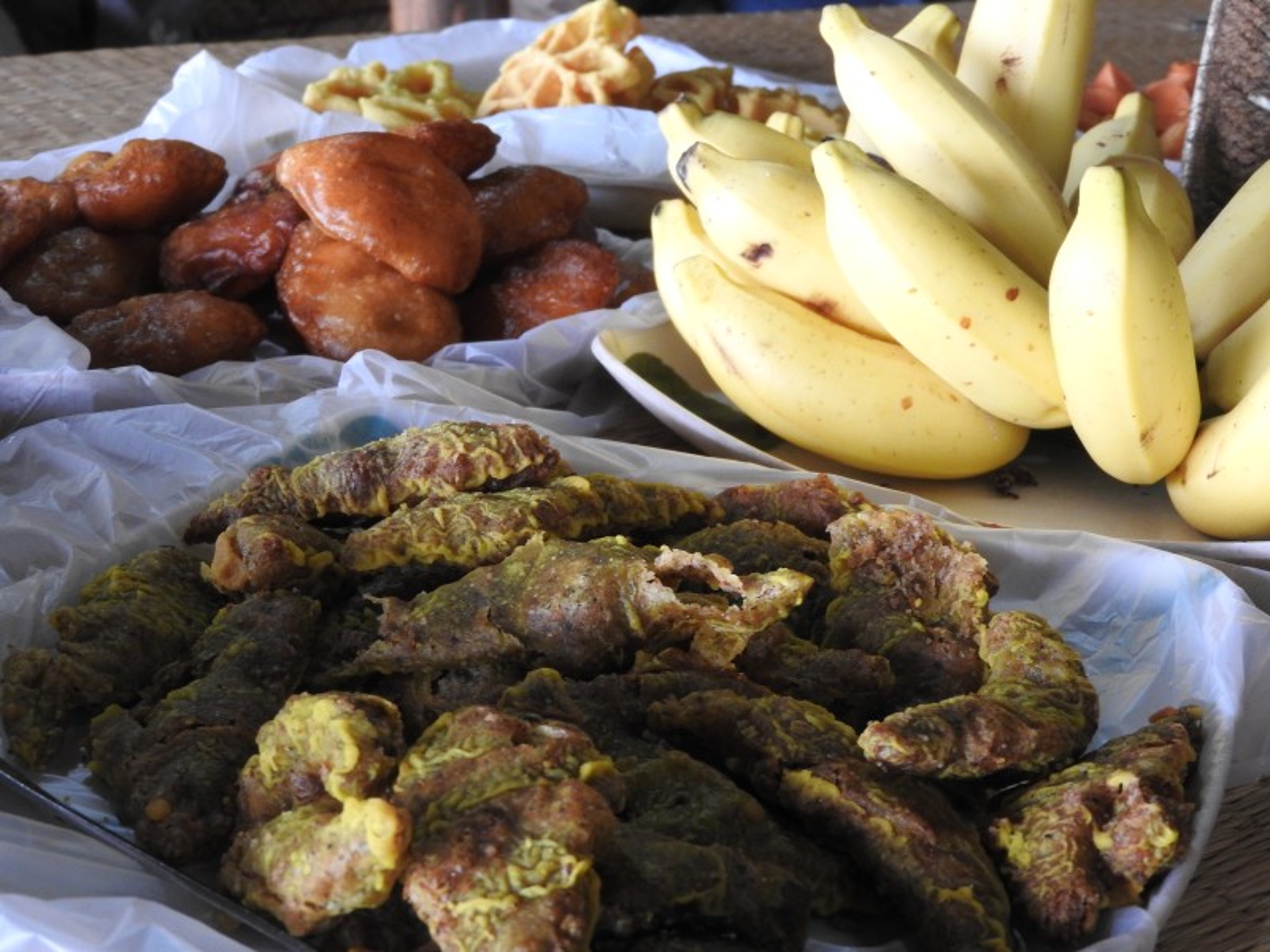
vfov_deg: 22.6
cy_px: 476
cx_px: 635
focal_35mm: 65
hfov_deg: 29.8
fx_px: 2385
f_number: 4.2
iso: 400
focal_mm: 11.6
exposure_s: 1/30
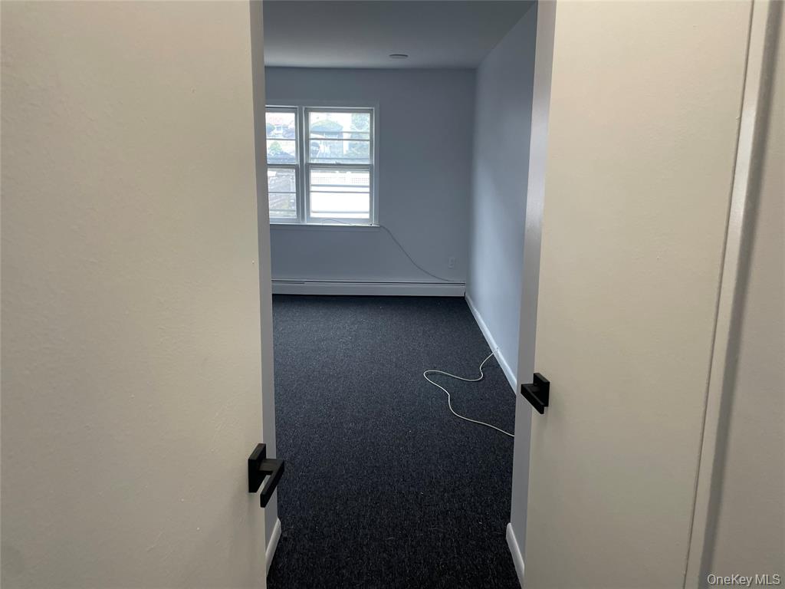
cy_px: 294
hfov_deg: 67.3
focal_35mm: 26
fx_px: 590
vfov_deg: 53.1
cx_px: 392
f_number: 1.6
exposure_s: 1/103
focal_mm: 4.2
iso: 125
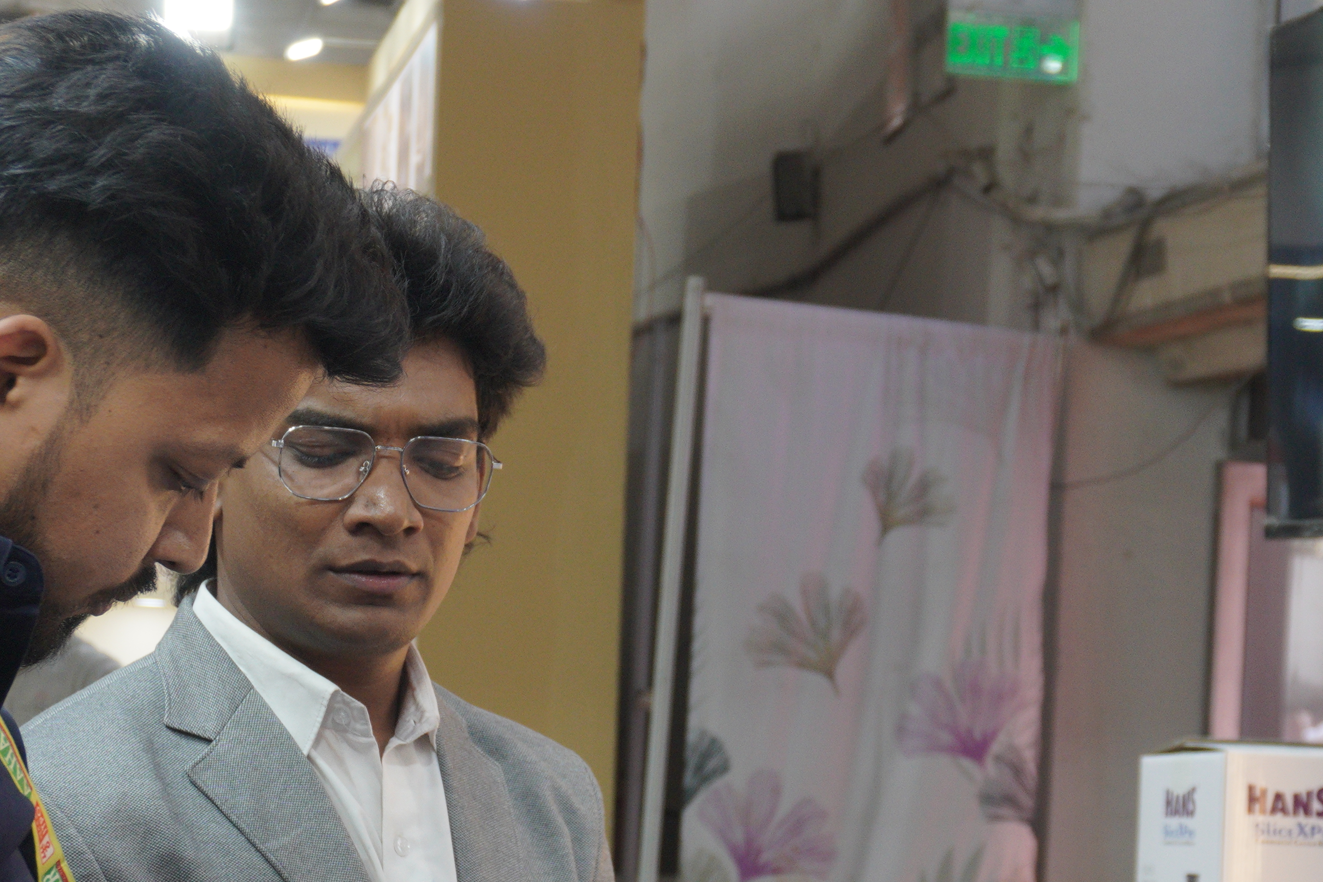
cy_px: 742
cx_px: 846
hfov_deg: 21.6
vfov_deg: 14.4
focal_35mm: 94
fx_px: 3454
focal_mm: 30
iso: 640
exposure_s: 1/125
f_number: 5.6
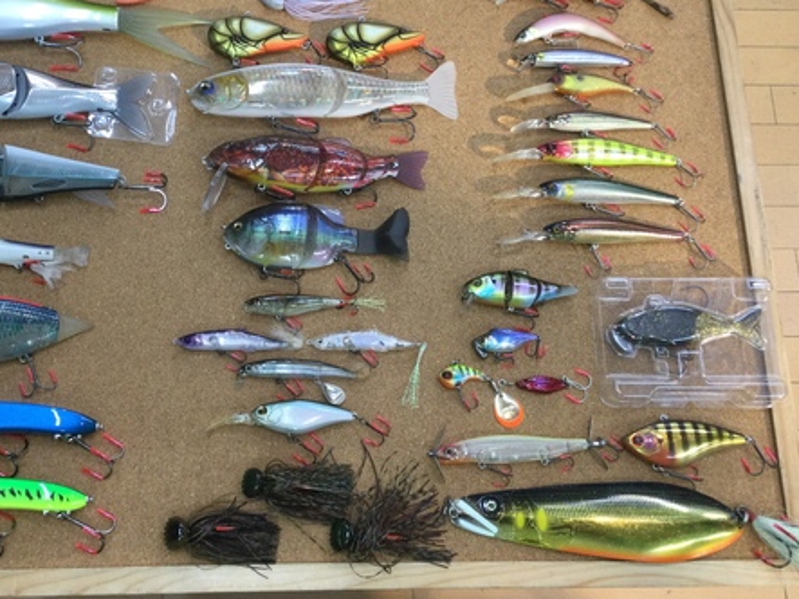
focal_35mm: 42
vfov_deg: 34.2
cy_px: 240
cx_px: 299
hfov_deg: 44.4
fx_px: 969
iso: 32
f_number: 2.4
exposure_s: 1/30
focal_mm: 3.3
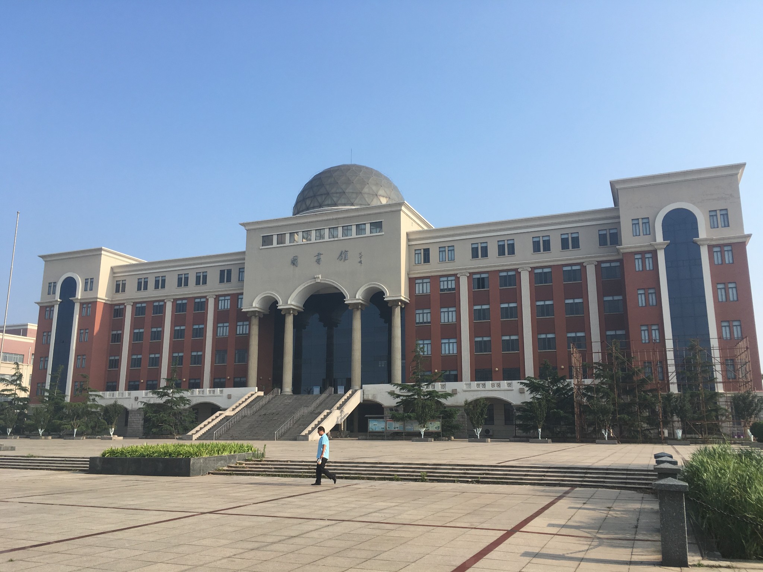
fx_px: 639
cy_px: 286
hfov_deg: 61.7
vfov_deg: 48.2
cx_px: 382
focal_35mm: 29
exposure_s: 1/1202
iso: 25
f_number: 2.2
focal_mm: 4.15
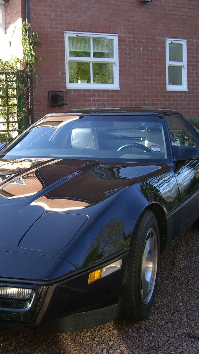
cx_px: 13
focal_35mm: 58
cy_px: 172
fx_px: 544
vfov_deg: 36.0
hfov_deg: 20.2
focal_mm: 6.2
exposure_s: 1/160
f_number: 2.7
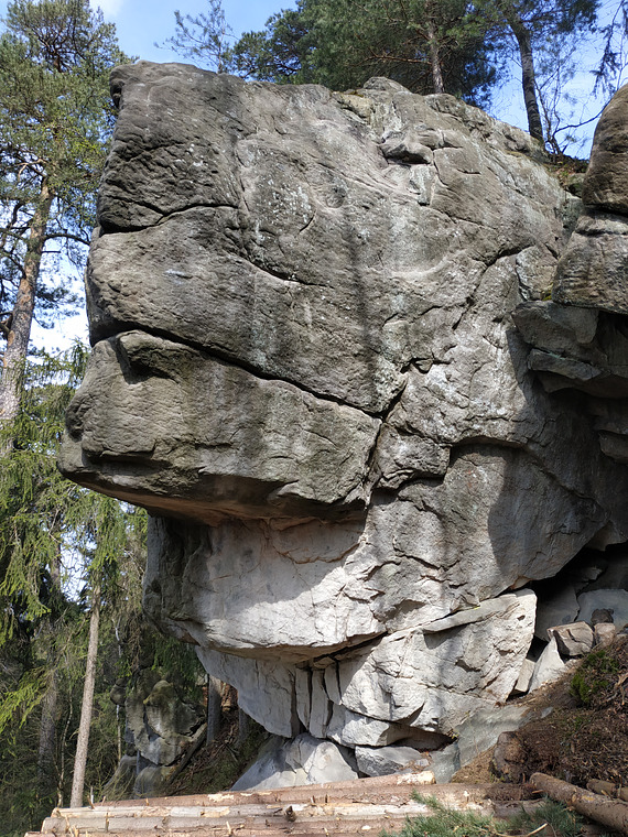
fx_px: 581
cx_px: 314
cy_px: 418
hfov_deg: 56.8
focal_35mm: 24
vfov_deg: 71.6
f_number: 1.9
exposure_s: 1/670
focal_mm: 3.94
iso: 125
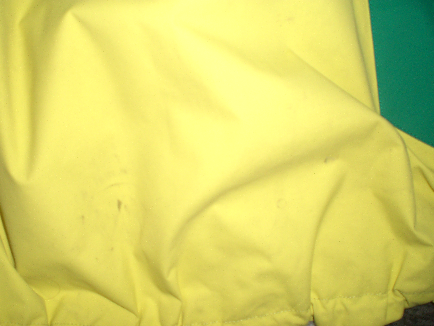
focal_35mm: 38
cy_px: 163
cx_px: 217
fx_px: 476
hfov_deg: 49.0
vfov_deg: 37.7
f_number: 3.1
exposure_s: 1/60
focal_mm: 6.3
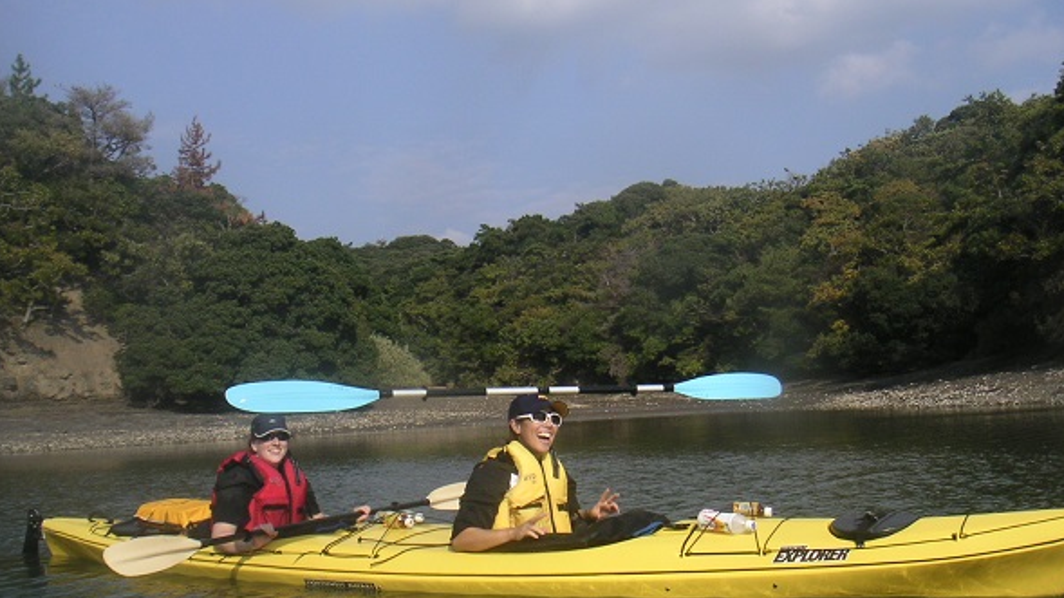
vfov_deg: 26.5
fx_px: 1269
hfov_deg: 45.5
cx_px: 502
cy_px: 311
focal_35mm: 45
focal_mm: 6
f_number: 6.7
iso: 50
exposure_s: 1/180
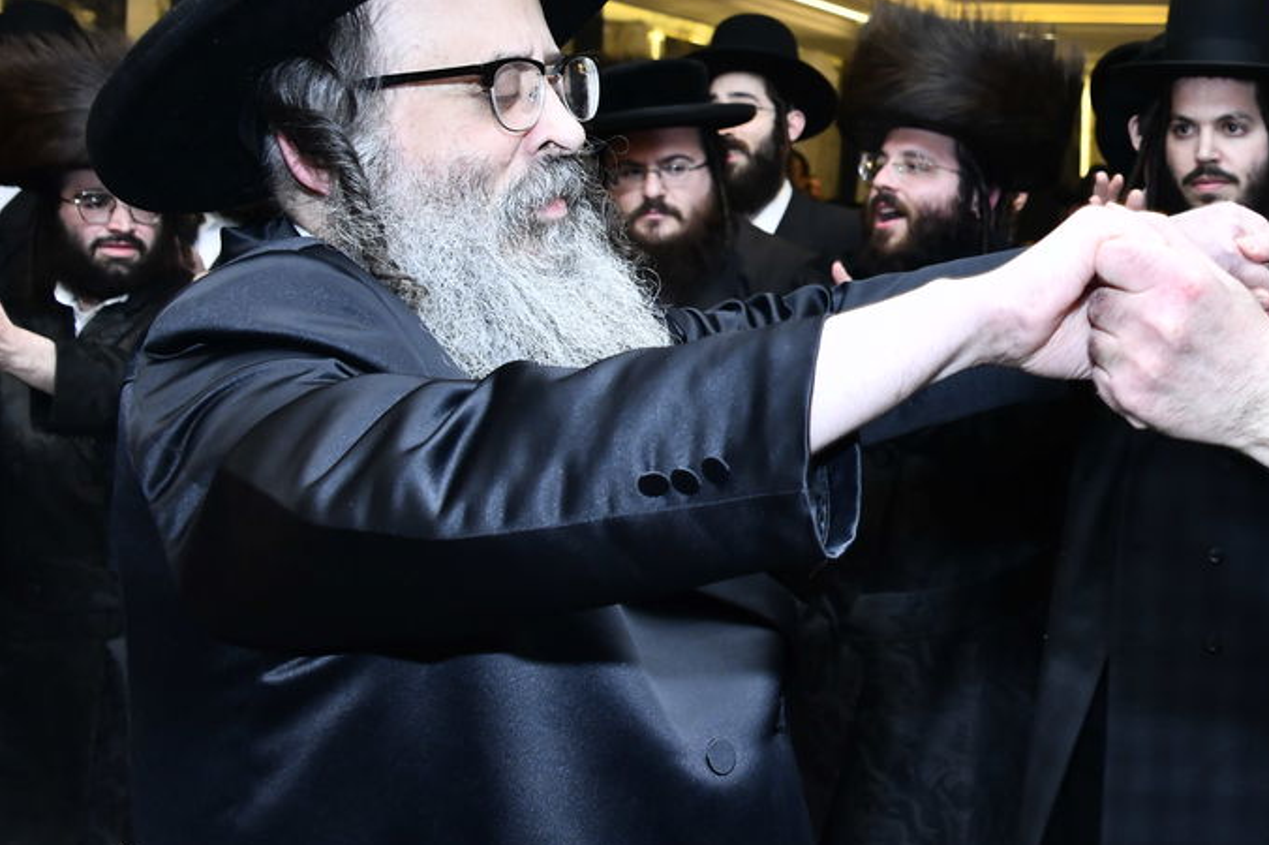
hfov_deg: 32.2
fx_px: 2043
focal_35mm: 58
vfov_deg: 23.1
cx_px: 1222
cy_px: 215
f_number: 5.6
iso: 800
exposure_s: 1/200
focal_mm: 28
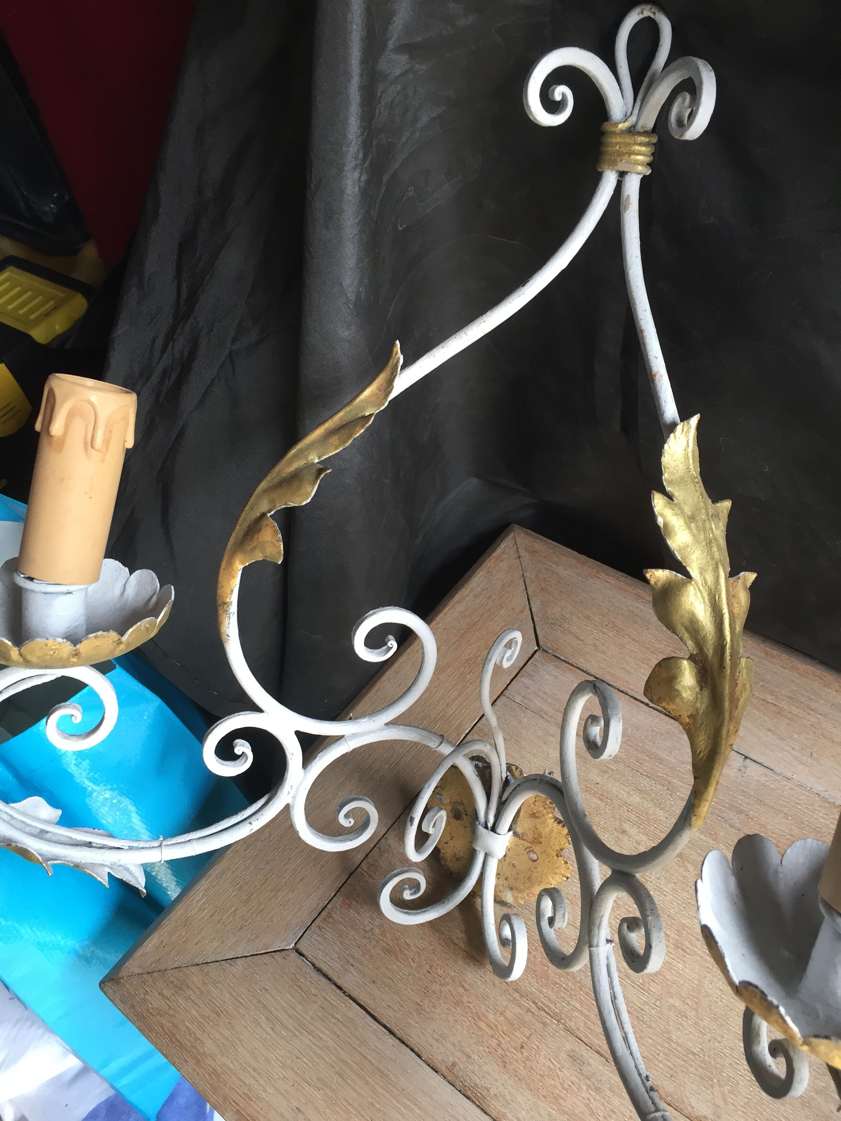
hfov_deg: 48.2
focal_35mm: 29
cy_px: 560
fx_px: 939
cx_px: 420
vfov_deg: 61.7
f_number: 2.2
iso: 32
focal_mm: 4.15
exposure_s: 1/33
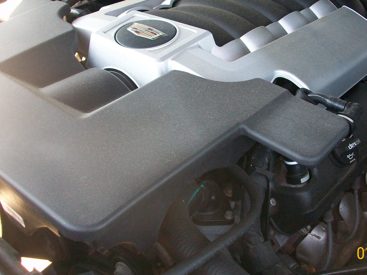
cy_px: 112
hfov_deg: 41.9
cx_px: 217
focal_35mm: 45
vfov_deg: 32.1
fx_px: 477
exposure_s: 1/60
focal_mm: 5.7
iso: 120
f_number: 2.8
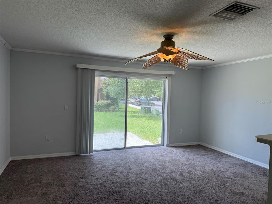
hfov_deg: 71.6
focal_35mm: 24
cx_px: 136
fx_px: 189
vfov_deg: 56.8
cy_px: 102
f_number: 1.78
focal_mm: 6.76
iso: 100
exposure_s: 1/551
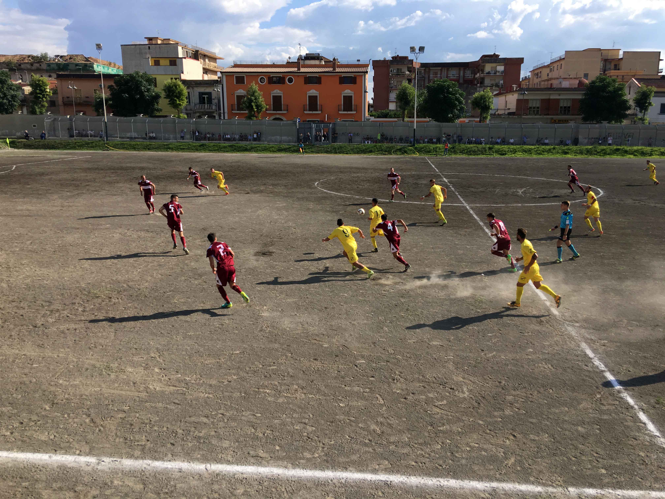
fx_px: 557
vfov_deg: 48.2
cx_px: 332
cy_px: 250
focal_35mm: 29
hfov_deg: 61.7
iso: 25
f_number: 2.2
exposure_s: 1/1282
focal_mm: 4.15
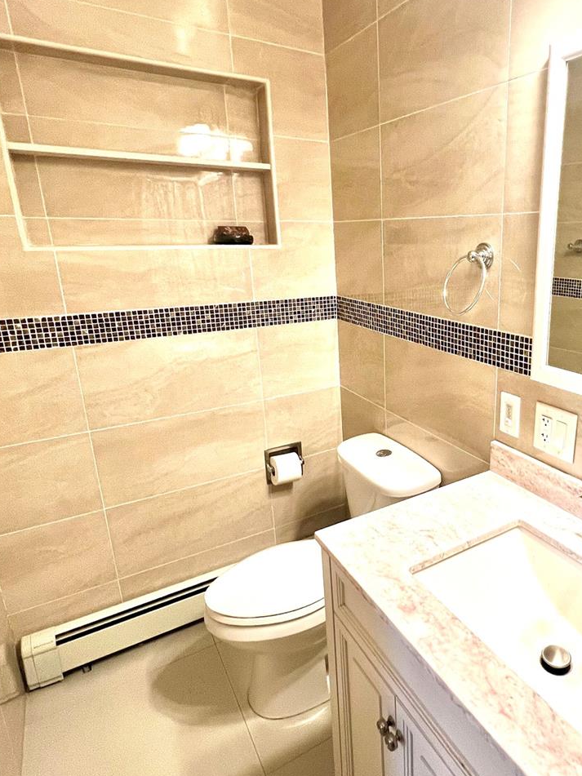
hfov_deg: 60.7
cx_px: 420
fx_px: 471
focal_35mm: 21
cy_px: 381
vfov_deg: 79.0
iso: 160
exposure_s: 1/120
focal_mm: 1.57
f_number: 1.8
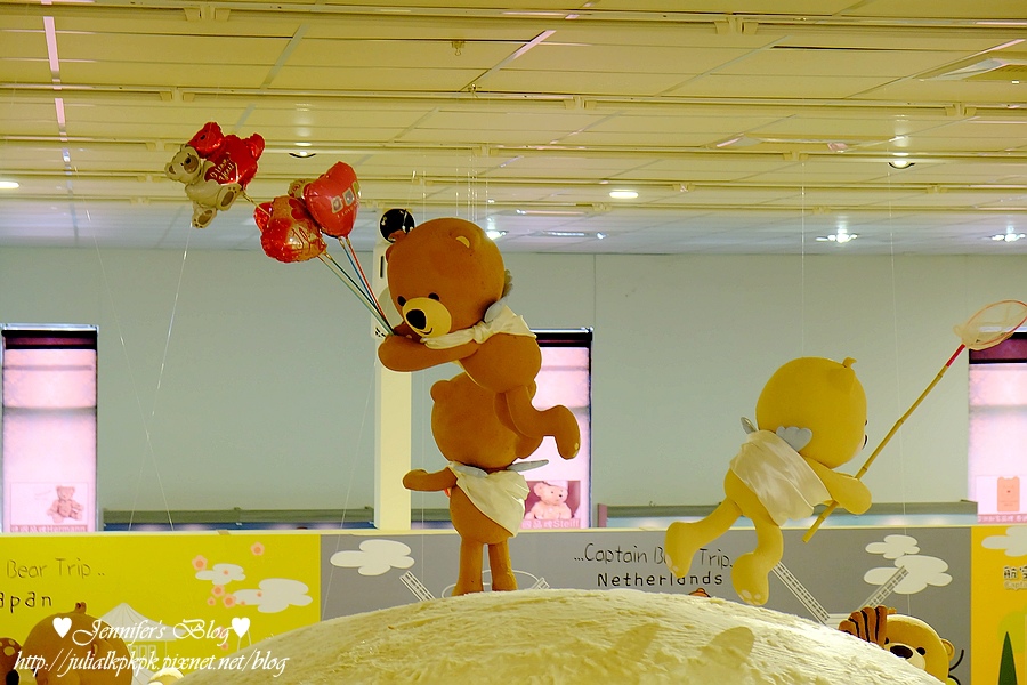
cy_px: 342
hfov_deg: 24.5
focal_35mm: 83
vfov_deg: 16.5
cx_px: 514
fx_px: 2368
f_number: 4
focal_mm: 55
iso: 800
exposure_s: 1/9
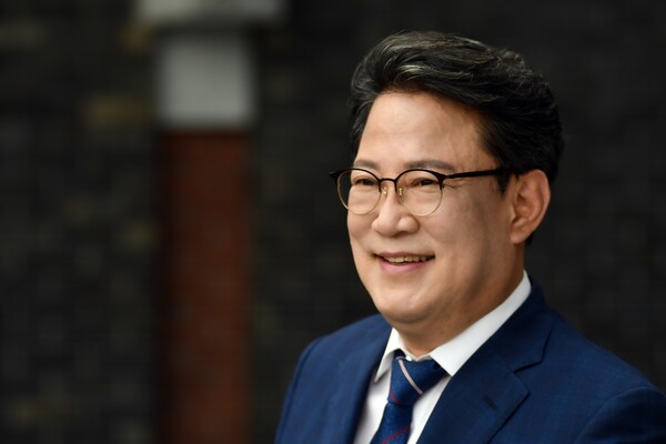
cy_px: 222
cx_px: 333
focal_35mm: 180
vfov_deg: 7.6
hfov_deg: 11.4
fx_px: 3330
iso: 100
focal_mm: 120
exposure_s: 1/800
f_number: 3.2
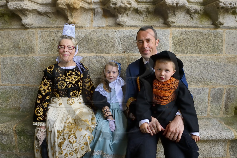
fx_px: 158
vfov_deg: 53.1
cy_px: 79
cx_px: 118
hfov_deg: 73.8
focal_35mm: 24
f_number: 8
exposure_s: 1/320
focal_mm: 24
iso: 1600
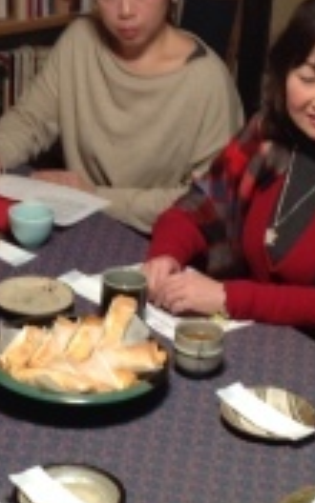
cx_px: 77
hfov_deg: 12.4
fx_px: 1442
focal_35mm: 105
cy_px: 404
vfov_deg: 19.6
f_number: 2.4
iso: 100
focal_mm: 4.28
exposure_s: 1/15
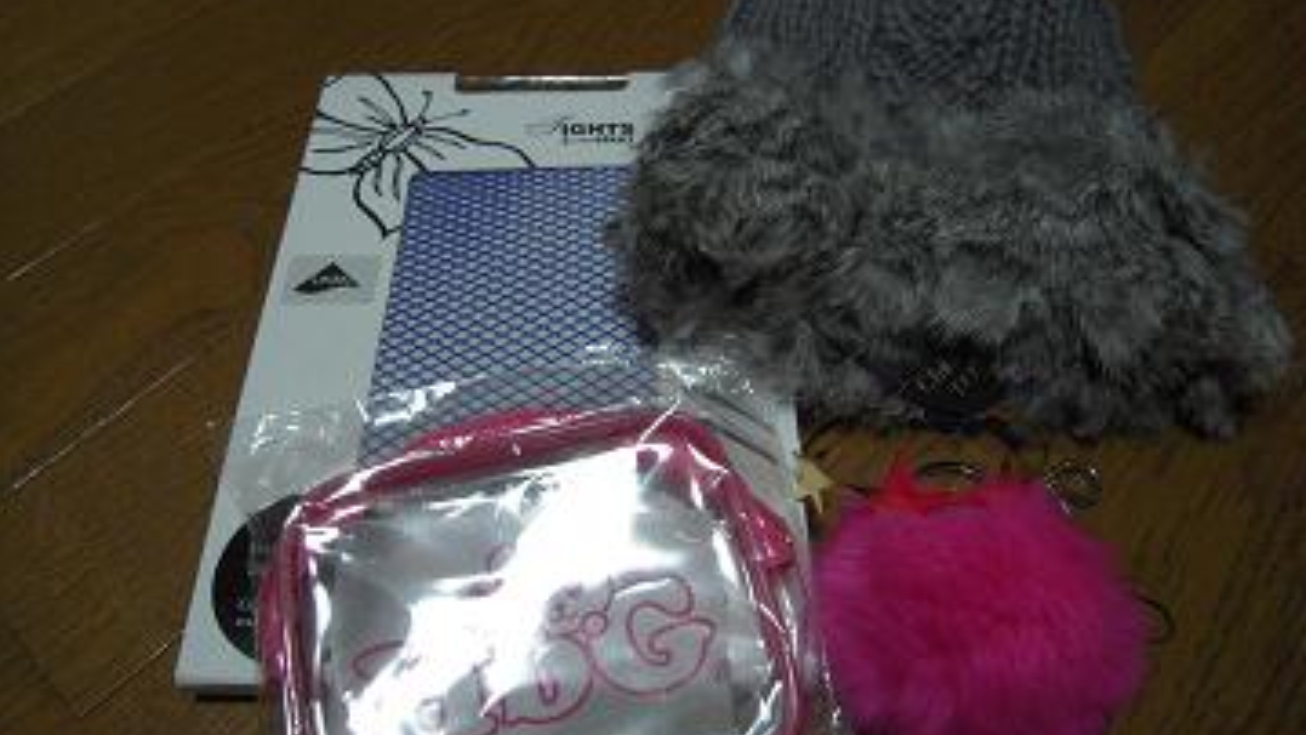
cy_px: 342
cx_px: 660
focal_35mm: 31
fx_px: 1074
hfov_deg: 62.6
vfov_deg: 37.8
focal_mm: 5
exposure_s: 1/125
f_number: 2.7
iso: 640
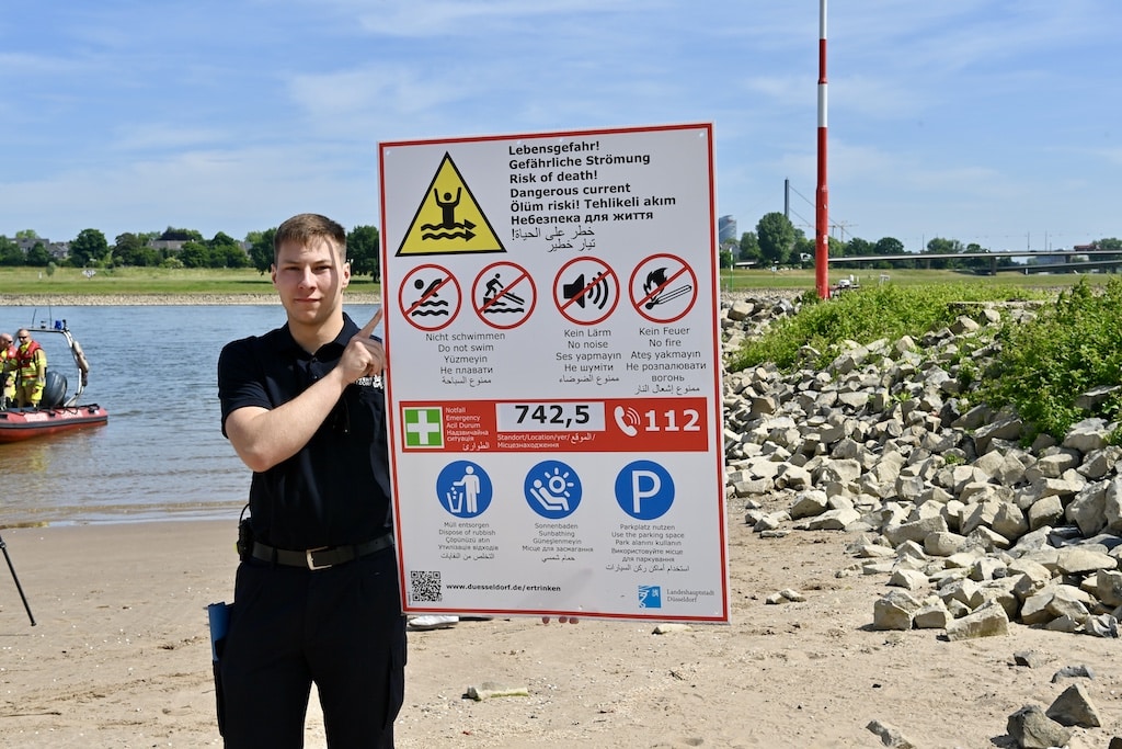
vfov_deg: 27.0
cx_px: 561
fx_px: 1558
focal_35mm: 50
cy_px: 374
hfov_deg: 39.6
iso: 125
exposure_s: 1/250
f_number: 10
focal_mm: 50
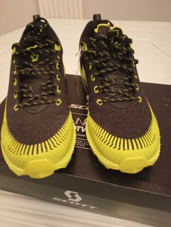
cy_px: 114
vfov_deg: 63.4
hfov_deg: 49.8
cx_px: 86
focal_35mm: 28
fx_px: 184
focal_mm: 4.27
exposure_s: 1/16.7
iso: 3874
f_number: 1.8
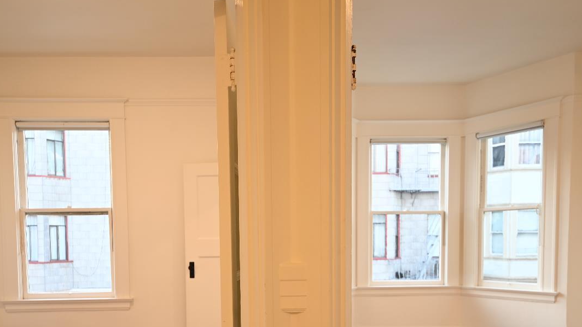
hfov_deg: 62.6
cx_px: 273
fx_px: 478
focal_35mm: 31
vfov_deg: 36.8
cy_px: 249
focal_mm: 21
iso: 400
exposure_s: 1/20
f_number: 5.6
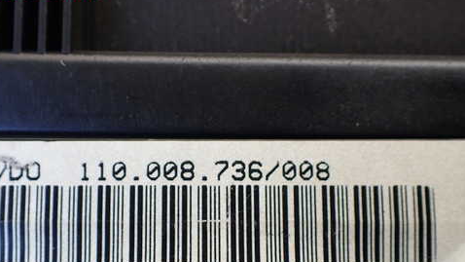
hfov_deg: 49.4
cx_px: 216
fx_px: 506
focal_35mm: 41
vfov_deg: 28.6
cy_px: 198
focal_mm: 5.4
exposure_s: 1/125
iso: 125
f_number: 2.3
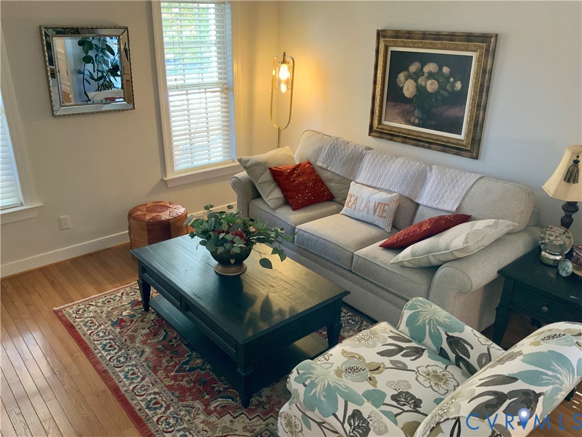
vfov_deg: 48.2
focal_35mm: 29
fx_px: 488
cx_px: 291
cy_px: 218
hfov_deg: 61.7
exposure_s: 1/60
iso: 160
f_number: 1.8
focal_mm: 3
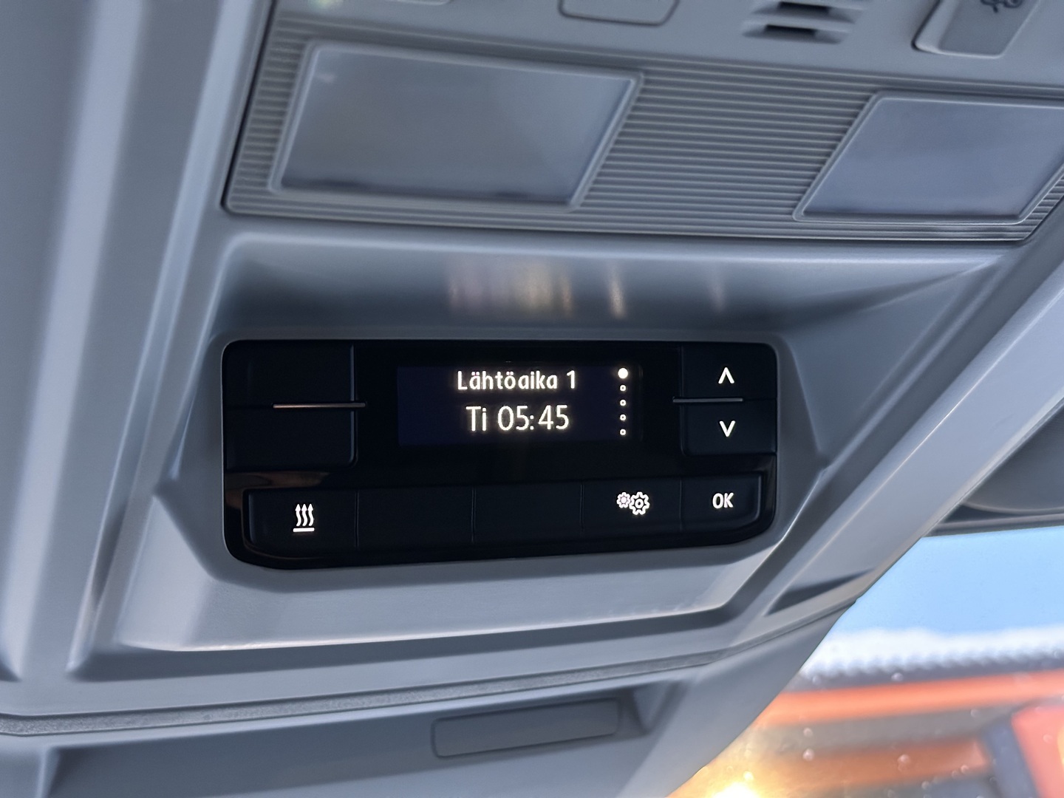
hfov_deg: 39.7
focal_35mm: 48
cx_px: 532
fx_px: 1475
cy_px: 399
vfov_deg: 30.3
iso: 800
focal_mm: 6.86
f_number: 1.78
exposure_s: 1/20
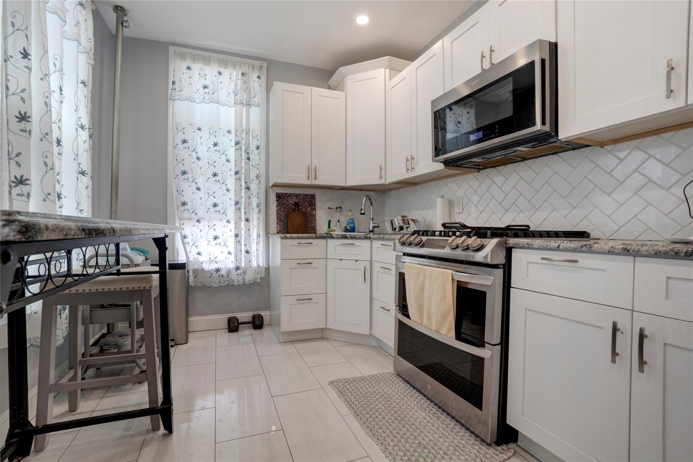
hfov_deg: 100.4
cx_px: 346
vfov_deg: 77.3
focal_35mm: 15
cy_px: 231
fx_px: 289
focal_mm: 10
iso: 800
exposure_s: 1/30
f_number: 9
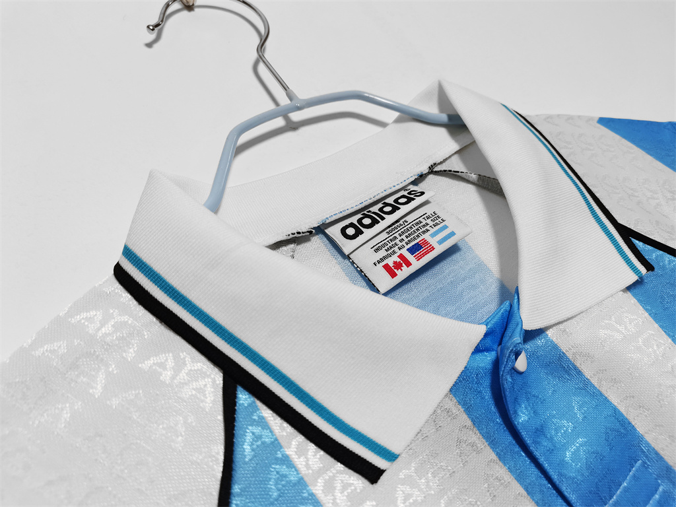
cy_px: 254
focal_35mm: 26
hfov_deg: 67.3
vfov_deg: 53.1
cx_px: 338
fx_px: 508
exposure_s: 1/100
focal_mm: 5.58
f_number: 1.8
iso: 200
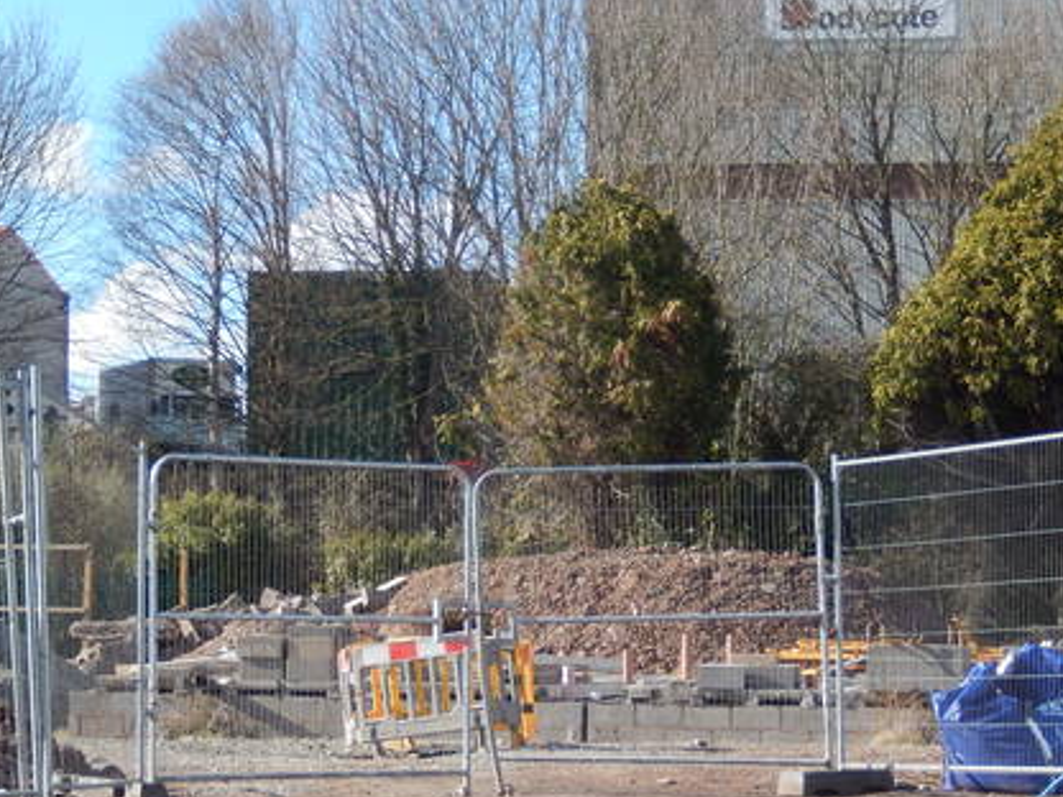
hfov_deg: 19.1
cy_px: 526
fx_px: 3163
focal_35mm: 103
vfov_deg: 14.3
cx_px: 473
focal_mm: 12
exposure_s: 1/320
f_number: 4.8
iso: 125
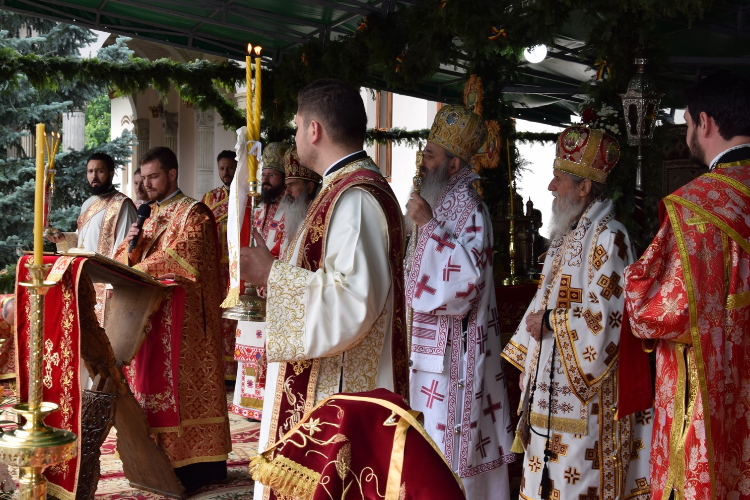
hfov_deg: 35.1
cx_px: 365
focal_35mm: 57
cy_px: 234
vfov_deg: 23.8
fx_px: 1187
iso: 125
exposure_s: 1/60
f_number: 8
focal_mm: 30
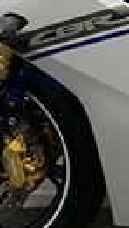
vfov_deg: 15.5
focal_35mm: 138
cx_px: 288
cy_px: 56
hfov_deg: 8.2
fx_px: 836
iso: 80
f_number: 1.6
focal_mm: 5.1
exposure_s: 1/50
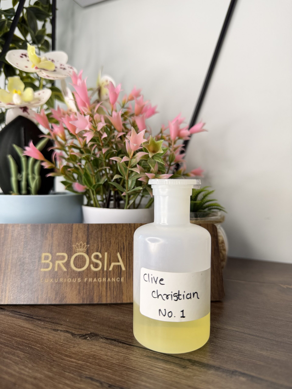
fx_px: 270
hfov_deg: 56.8
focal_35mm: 24
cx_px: 146
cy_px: 194
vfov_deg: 71.6
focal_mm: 6.76
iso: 64
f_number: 1.78
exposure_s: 1/121
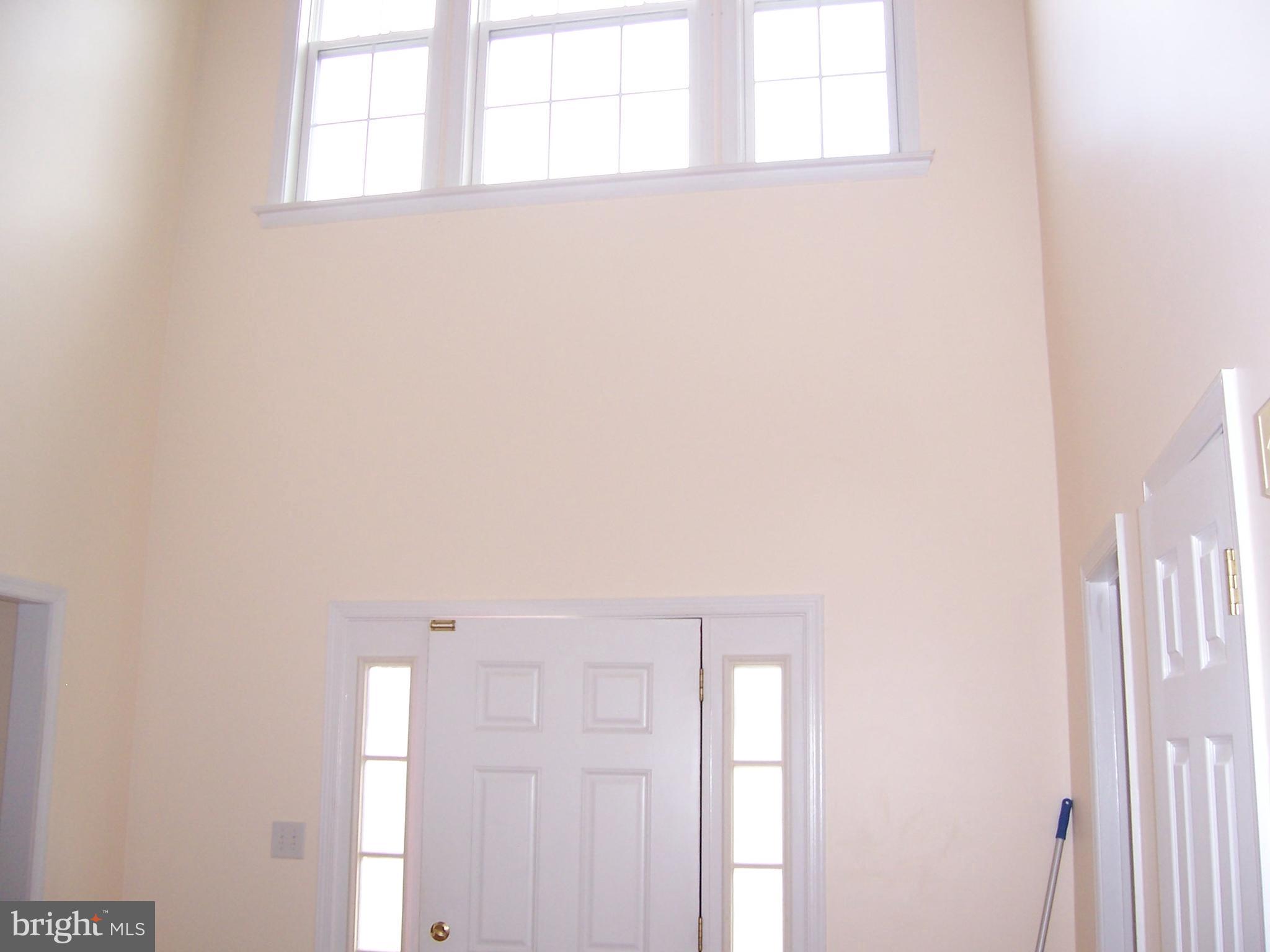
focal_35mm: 36
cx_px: 635
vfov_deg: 39.7
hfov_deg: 51.4
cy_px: 476
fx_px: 1321
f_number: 3
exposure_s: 1/60
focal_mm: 6
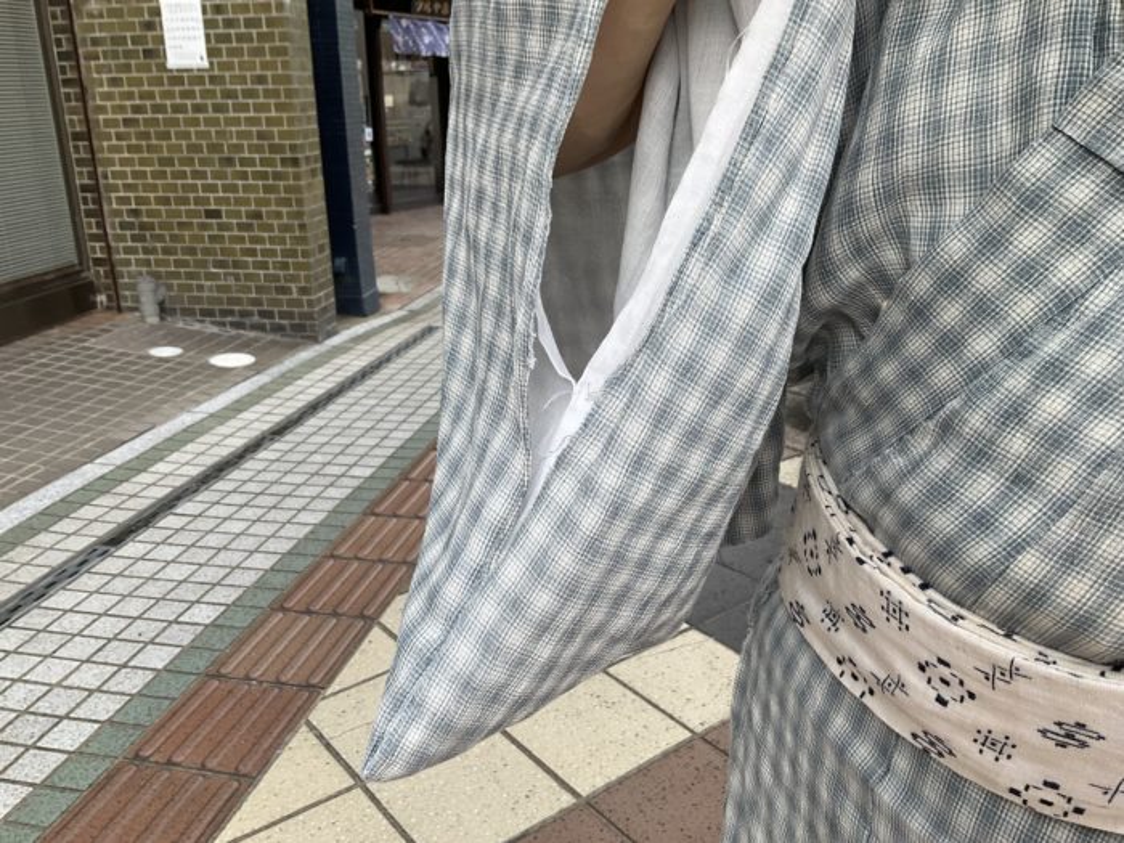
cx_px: 562
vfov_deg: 48.2
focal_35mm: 29
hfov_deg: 61.7
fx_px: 942
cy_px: 422
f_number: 1.8
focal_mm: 3
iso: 25
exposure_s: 1/300
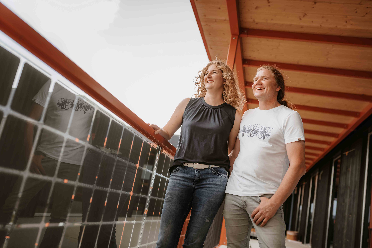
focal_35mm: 35
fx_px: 361
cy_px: 124
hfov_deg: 54.5
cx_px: 186
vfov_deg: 37.8
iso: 100
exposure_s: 1/400
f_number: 2.5
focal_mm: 35
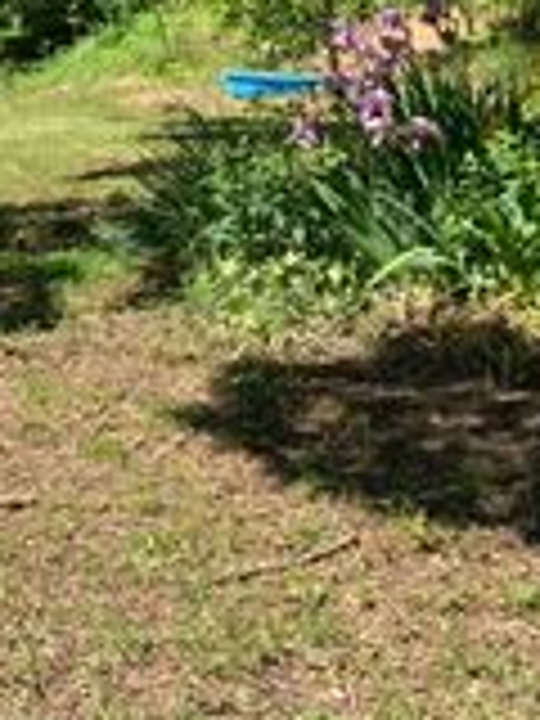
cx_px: -464
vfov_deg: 23.2
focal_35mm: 81
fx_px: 1685
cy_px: 7
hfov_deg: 15.4
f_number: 1.8
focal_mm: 4.25
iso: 25
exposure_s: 1/981
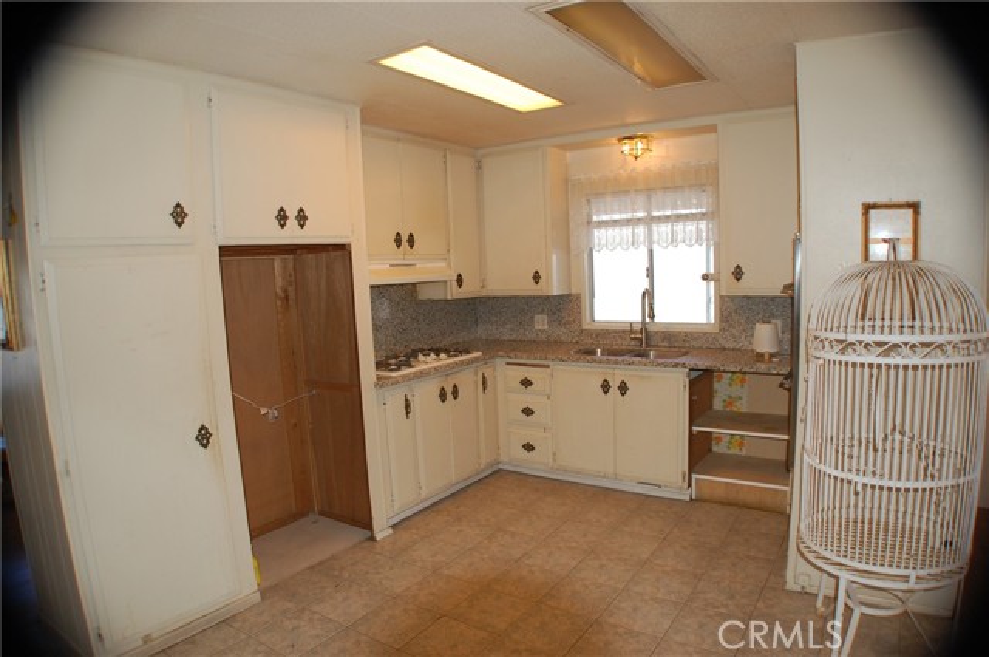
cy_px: 328
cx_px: 494
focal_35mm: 27
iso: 400
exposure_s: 1/60
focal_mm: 18
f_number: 3.5
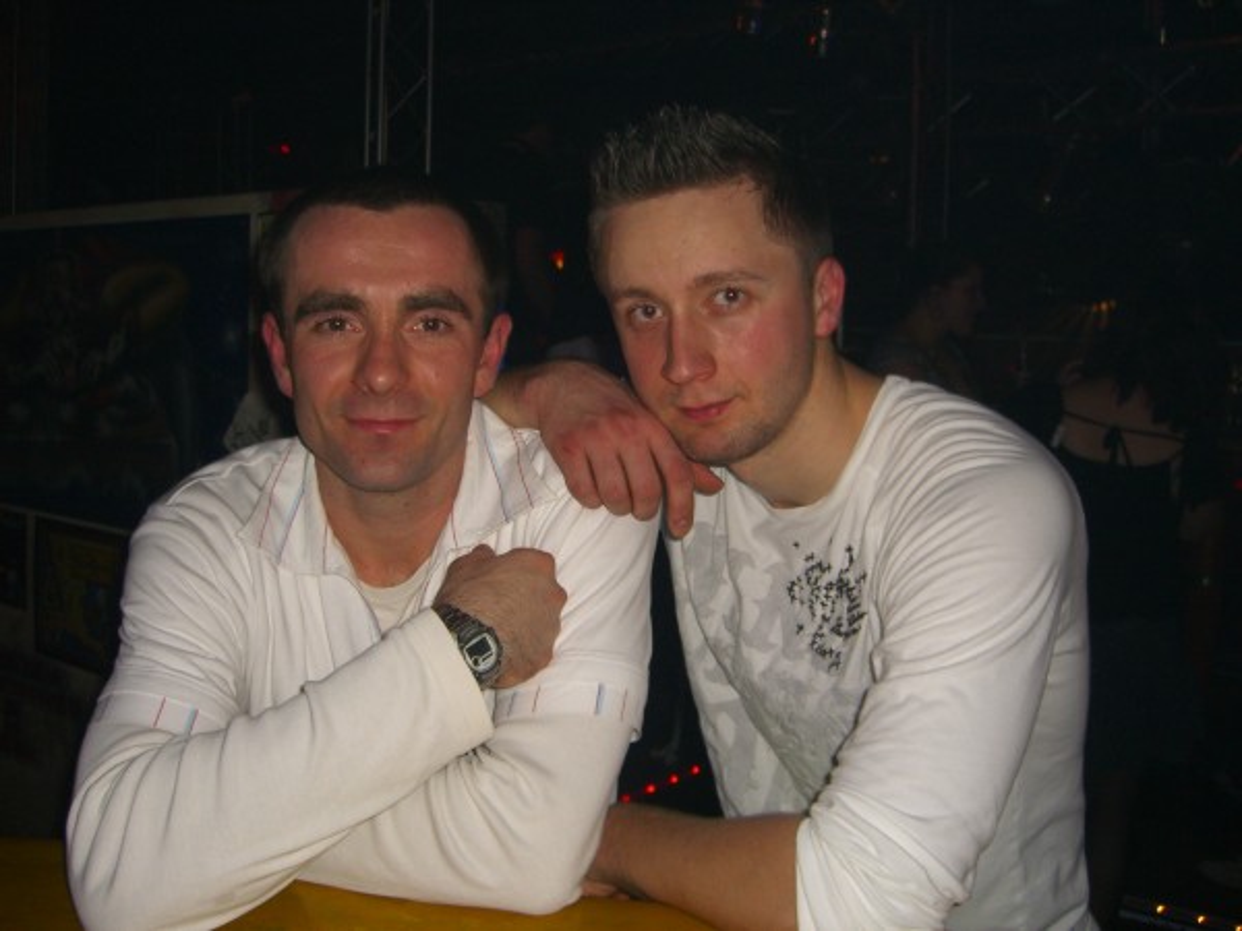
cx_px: 621
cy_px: 466
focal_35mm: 38
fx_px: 1363
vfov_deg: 37.7
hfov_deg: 49.0
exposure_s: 1/60
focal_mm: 7.9
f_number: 2.8
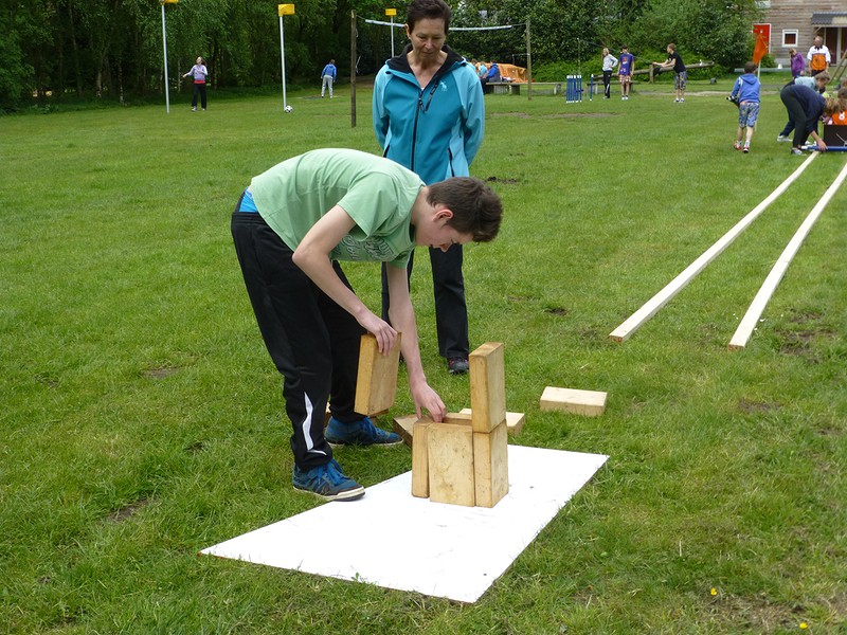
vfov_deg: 30.9
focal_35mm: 47
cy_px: 318
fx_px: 1150
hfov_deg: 40.4
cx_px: 424
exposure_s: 1/250
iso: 100
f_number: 4.2
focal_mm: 8.5
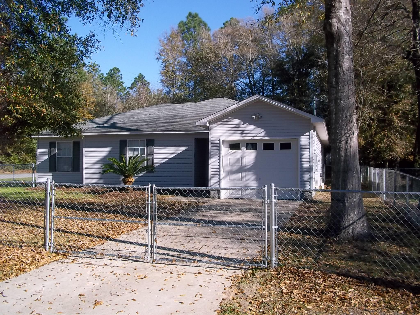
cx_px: 210
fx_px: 437
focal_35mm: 36
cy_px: 158
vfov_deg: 39.7
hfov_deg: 51.4
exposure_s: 1/125
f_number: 8
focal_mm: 6.5
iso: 80
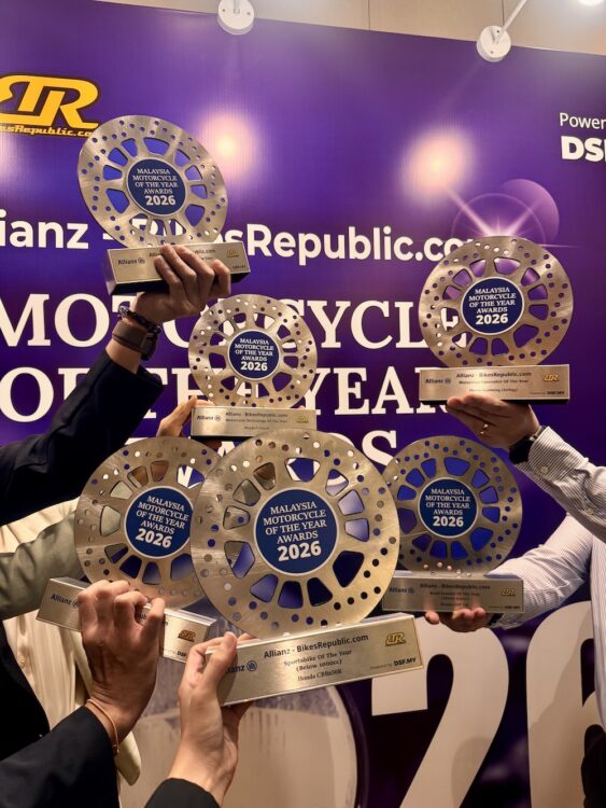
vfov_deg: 71.6
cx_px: 303
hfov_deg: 56.8
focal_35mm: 24
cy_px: 404
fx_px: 560
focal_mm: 6.76
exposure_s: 1/50
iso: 160
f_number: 1.78
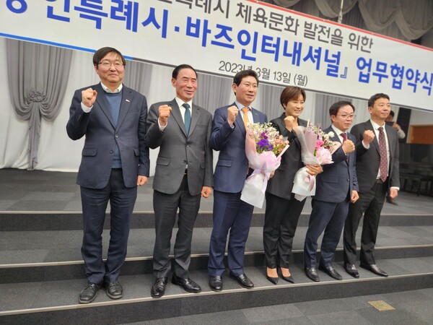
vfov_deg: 58.9
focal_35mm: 23
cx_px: 216
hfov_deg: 73.9
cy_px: 162
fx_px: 288
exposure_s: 1/120
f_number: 1.8
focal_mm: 5.4
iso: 200
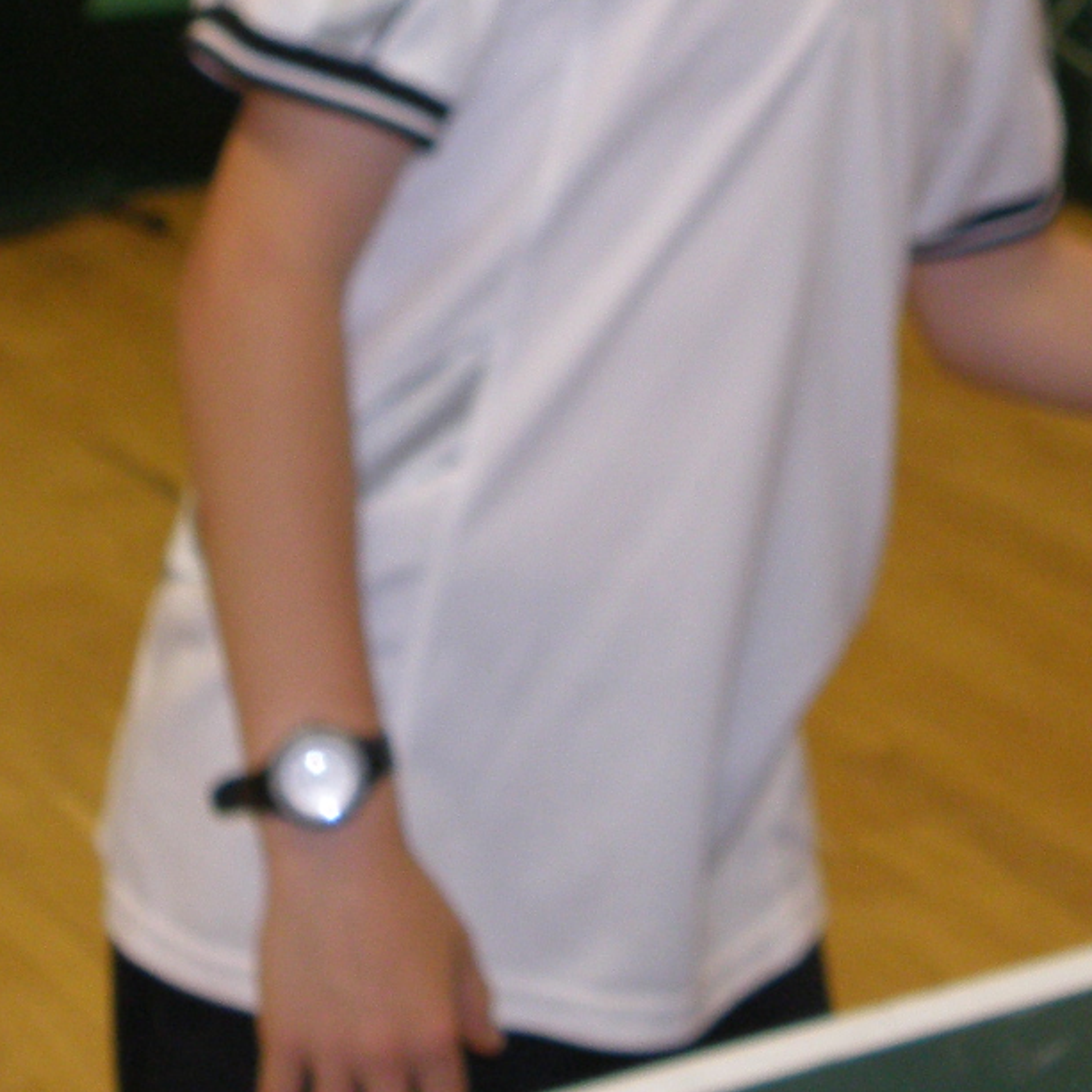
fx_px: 4319
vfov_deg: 14.2
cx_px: 768
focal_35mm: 121
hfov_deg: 14.4
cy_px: -32
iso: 100
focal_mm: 7.32
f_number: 3.3
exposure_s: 1/40
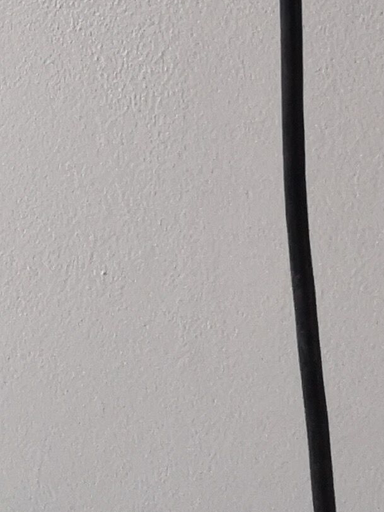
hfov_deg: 11.2
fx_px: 1952
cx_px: 242
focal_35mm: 132
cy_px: -701
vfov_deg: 12.1
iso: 160
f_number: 1.8
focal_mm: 3.95
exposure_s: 1/50
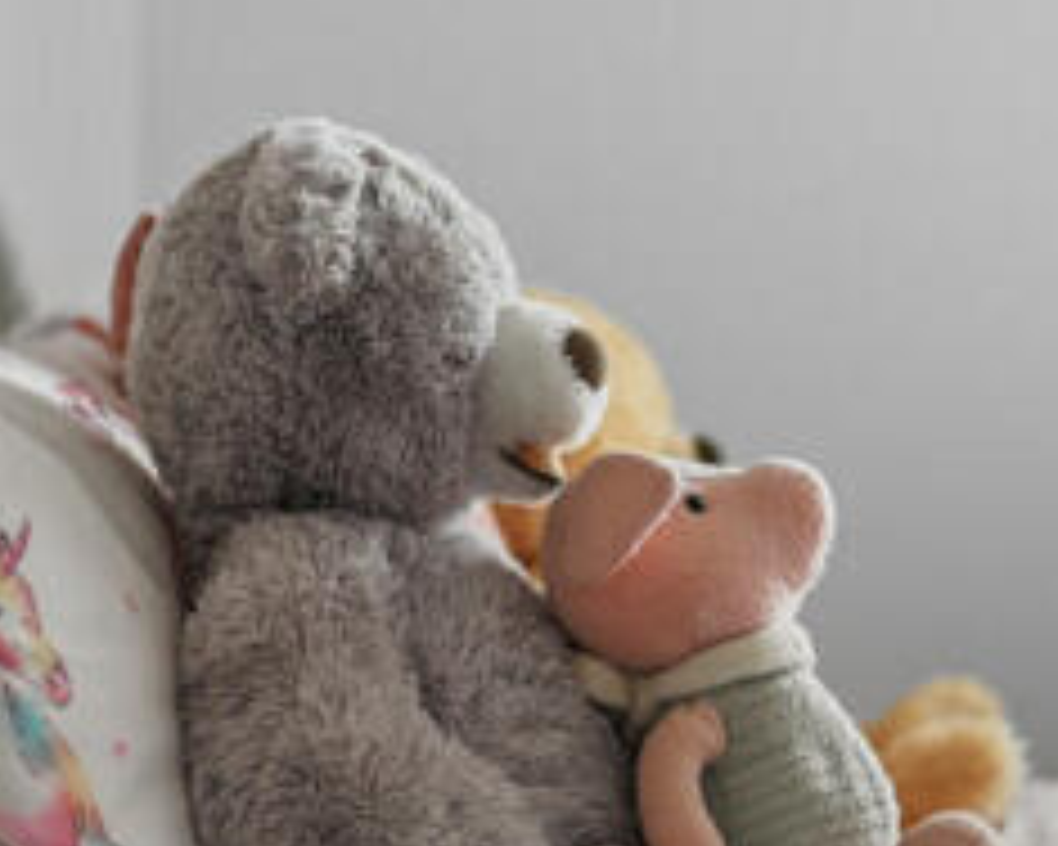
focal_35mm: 131
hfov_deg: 14.6
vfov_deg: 11.8
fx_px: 4102
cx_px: 788
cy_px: 441
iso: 400
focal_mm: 50
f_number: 1.8
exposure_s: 1/30
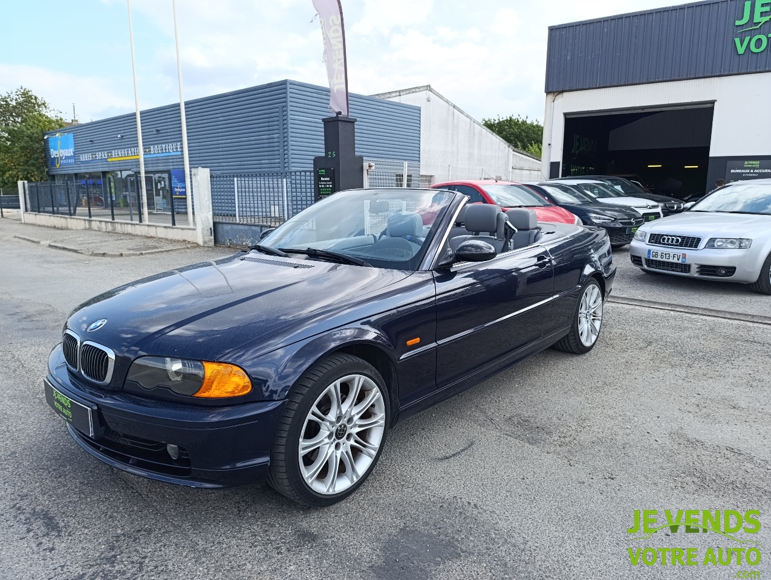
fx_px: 513
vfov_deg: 59.0
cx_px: 386
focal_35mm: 23
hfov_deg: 73.8
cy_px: 290
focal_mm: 6.14
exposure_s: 1/184
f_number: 1.6
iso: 50
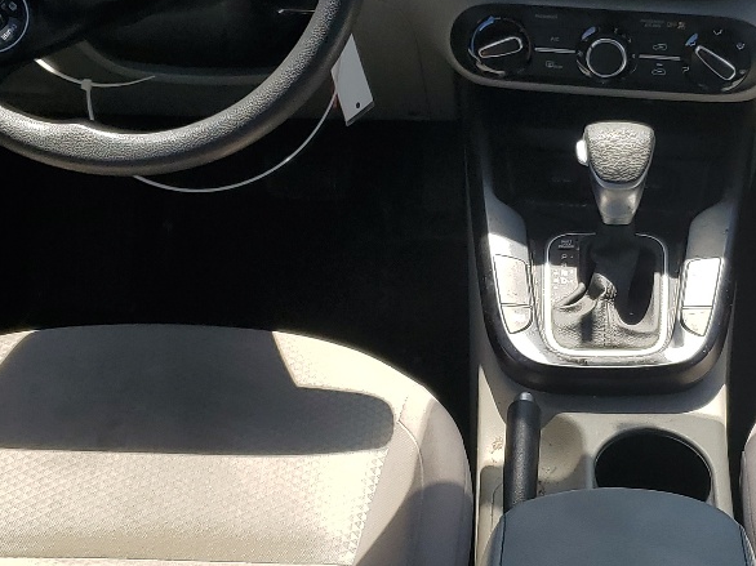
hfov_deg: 27.0
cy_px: 311
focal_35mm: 71
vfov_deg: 20.7
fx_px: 1550
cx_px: 578
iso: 50
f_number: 1.5
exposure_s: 1/1111
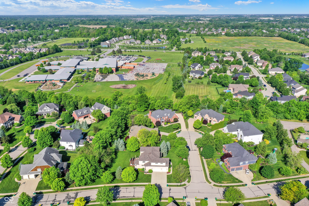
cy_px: 103
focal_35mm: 28
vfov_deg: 46.4
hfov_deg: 65.5
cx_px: 154
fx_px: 240
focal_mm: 10.26
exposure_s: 1/500
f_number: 6.3
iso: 100
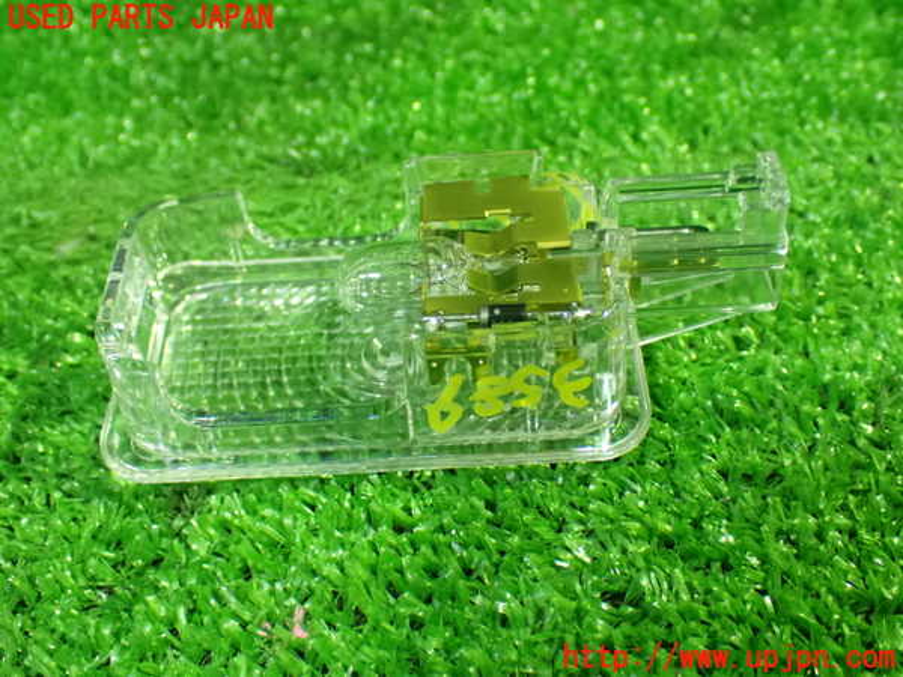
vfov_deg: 32.9
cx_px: 452
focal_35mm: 44
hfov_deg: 42.9
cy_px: 338
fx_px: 1148
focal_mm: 7.84
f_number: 2.9
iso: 1600
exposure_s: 1/40
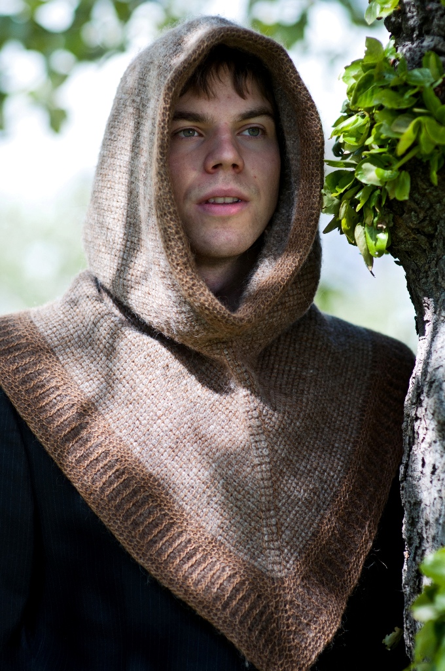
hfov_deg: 10.7
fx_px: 2370
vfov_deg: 16.1
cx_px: 222
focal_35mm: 128
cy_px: 336
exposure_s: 1/1000
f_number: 2
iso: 200
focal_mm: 85
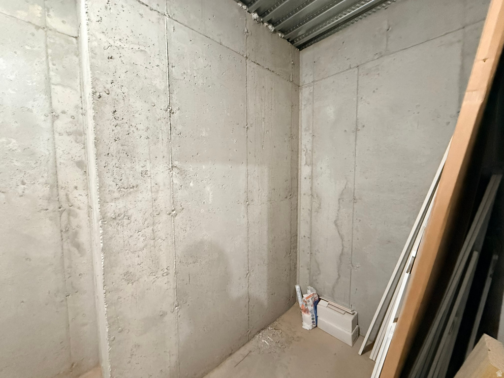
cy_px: 189
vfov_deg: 85.7
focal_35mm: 14
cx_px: 252
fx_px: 204
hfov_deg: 102.1
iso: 800
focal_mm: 2.22
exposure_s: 1/60
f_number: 2.2
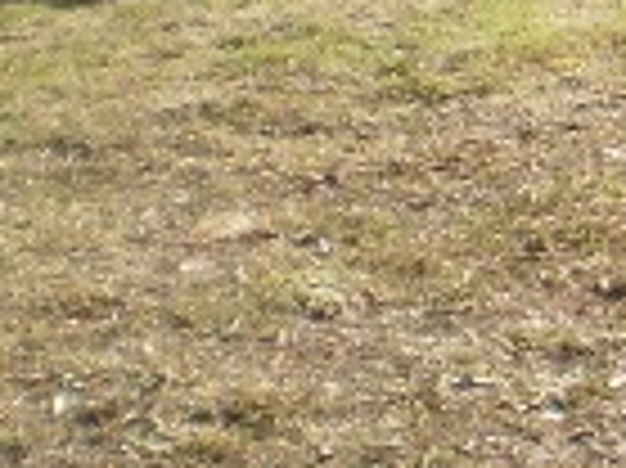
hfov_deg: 11.4
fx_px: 2999
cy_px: -130
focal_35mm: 166
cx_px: 982
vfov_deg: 8.8
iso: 64
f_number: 3.1
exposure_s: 1/800
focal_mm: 6.3
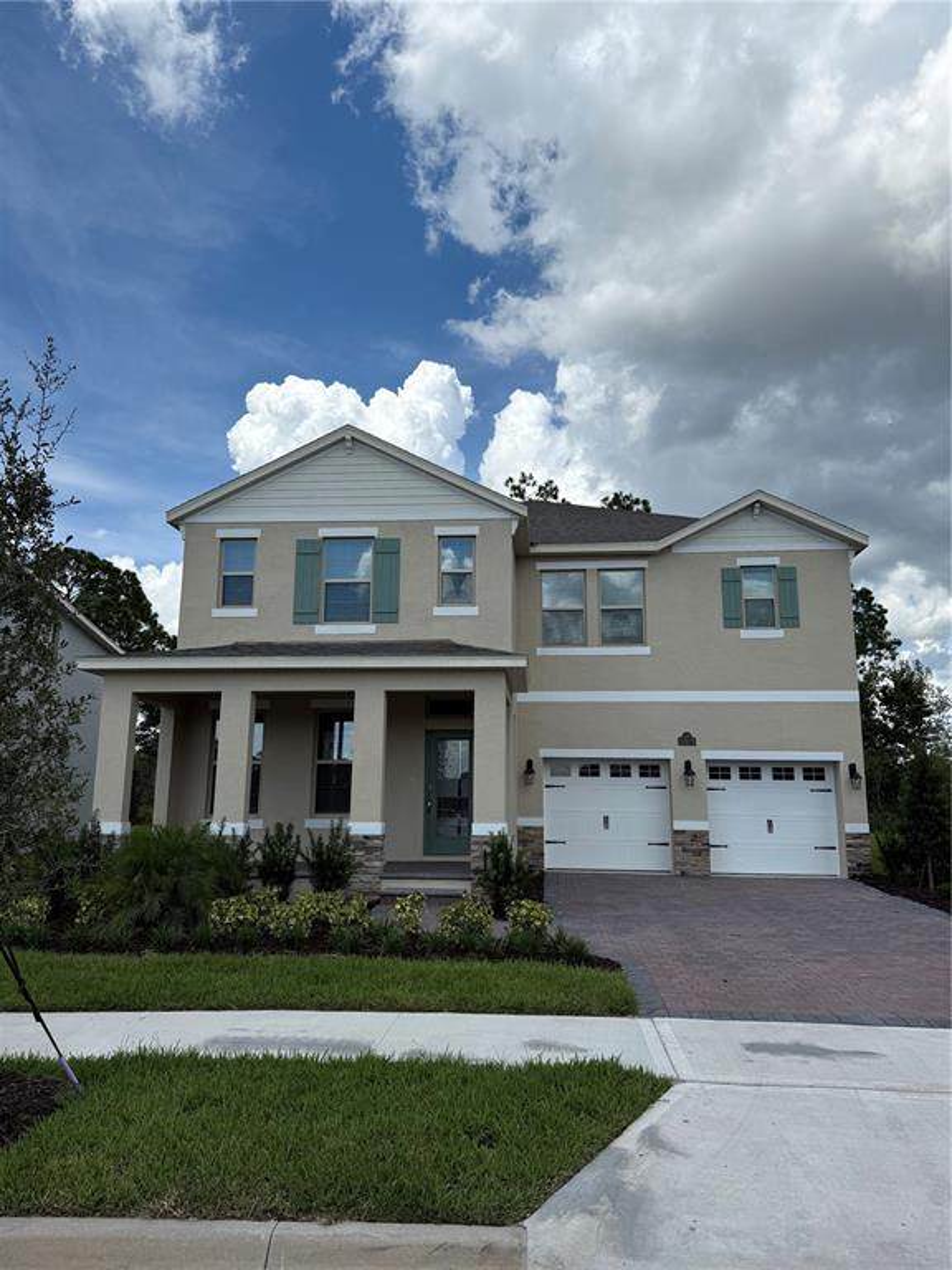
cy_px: 635
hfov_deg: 56.8
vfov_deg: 71.6
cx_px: 476
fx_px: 880
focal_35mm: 24
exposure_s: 1/6711
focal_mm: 6.76
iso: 80
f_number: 1.78
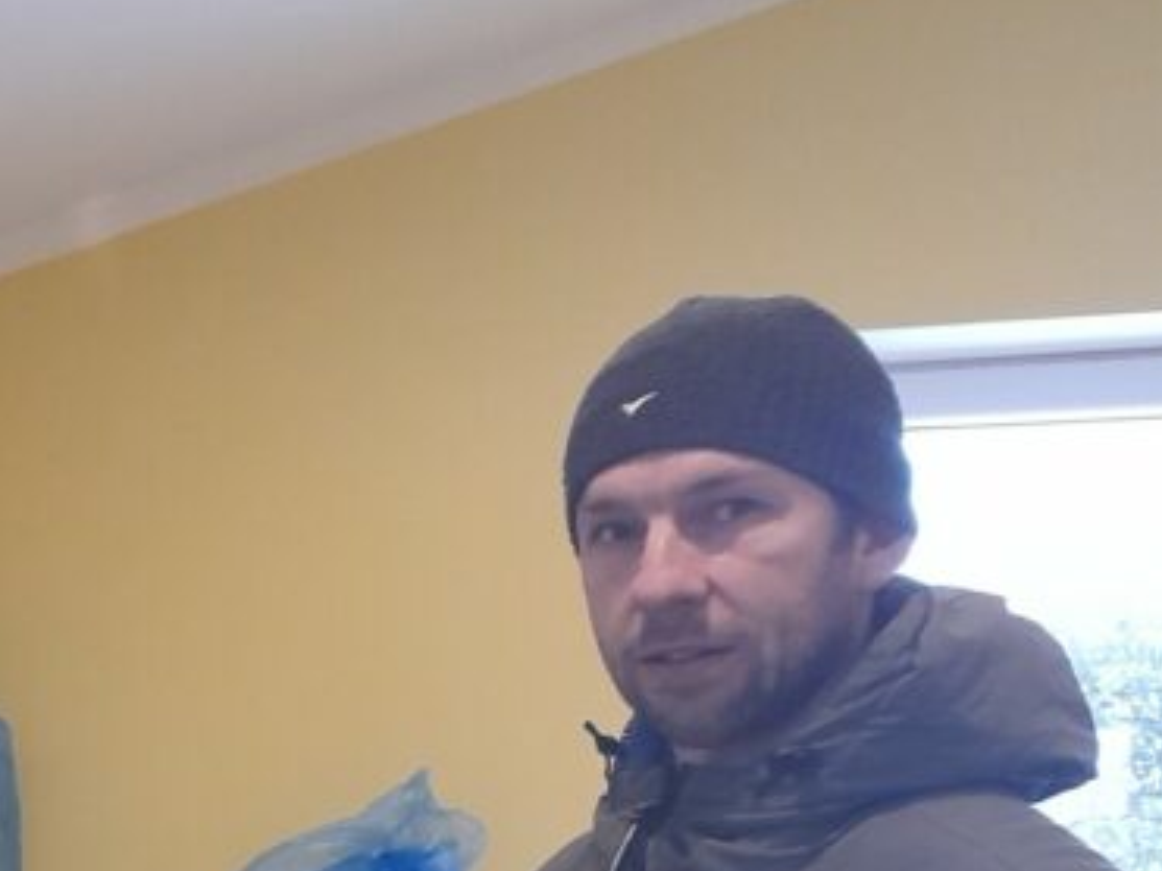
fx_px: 2315
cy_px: 921
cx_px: -254
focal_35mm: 69
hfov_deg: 25.2
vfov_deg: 20.4
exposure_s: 1/60
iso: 400
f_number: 2
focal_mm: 4.6
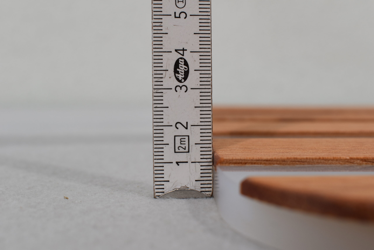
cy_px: 125
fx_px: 483
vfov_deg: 28.9
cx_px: 187
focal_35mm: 46
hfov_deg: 42.3
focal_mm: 31
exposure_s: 1/60
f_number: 8
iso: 320
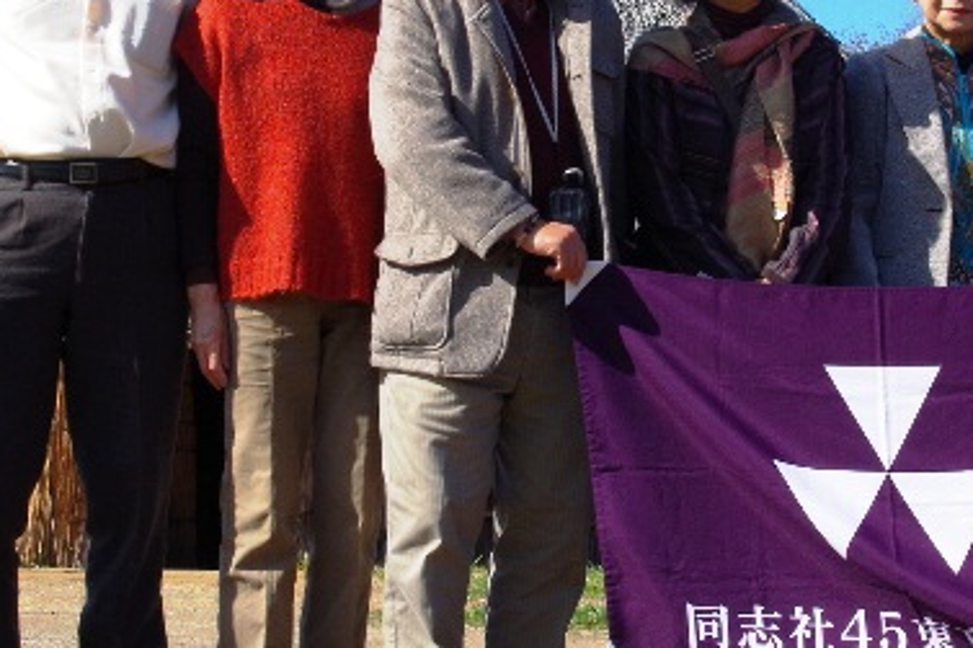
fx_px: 3512
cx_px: 632
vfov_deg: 10.5
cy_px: 199
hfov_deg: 15.7
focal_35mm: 130
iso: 400
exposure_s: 1/250
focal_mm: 34
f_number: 14
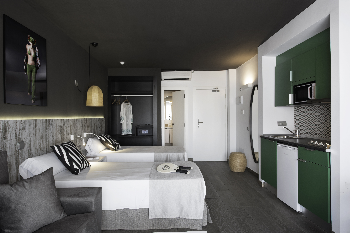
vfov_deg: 59.5
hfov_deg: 81.2
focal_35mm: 21
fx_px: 204
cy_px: 116
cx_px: 175
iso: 100
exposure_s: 1/2.5
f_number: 8
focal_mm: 21
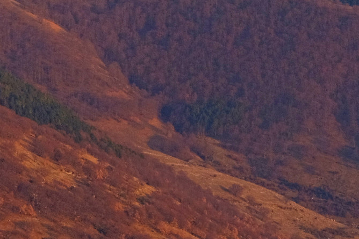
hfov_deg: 2.2
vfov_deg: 1.5
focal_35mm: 924
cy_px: -130
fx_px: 9211
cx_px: 266
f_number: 7.1
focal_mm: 171.6
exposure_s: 1/180
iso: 400
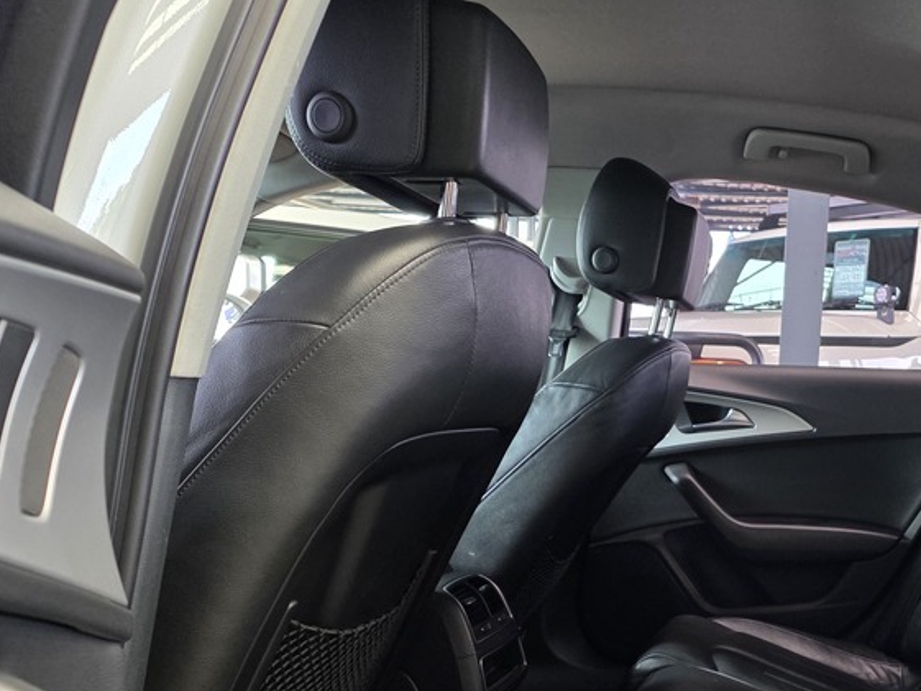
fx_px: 1118
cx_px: 740
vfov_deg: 33.1
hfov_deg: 42.7
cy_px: 584
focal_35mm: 42
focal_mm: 6.25
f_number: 1.7
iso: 160
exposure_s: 1/100
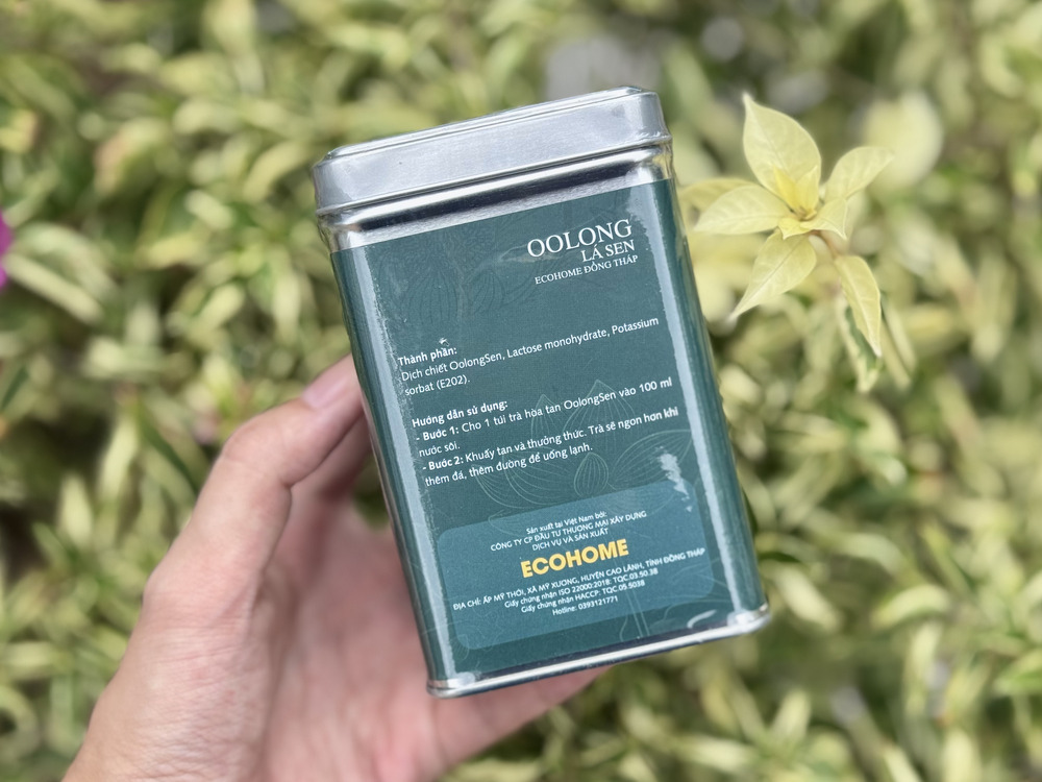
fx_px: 1445
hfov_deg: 39.7
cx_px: 521
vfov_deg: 30.3
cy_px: 391
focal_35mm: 48
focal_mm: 6.76
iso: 80
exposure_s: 1/1678
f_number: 1.78
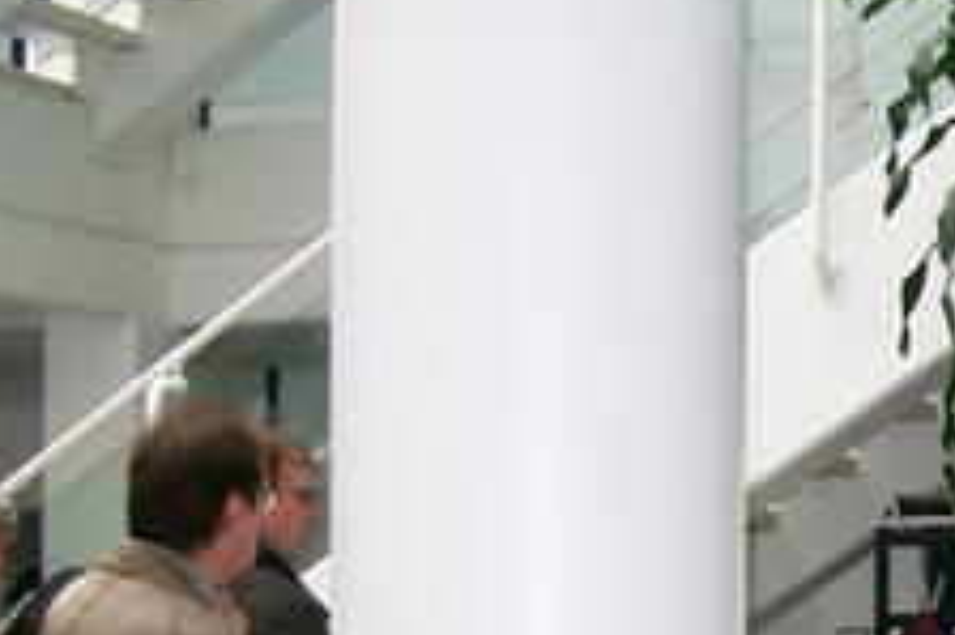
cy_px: 788
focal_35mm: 110
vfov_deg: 12.1
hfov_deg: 17.9
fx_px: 2916
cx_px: 1074
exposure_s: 1/60
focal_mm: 7.6
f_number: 2.6
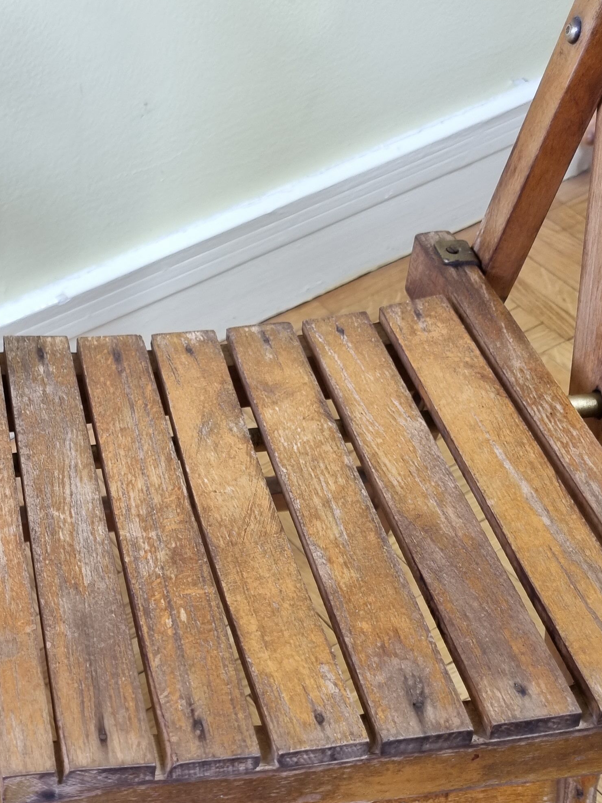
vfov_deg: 35.5
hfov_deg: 26.5
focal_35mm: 53
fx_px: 1229
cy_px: 579
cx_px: 49
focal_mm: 5.4
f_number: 1.8
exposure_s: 1/100
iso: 160
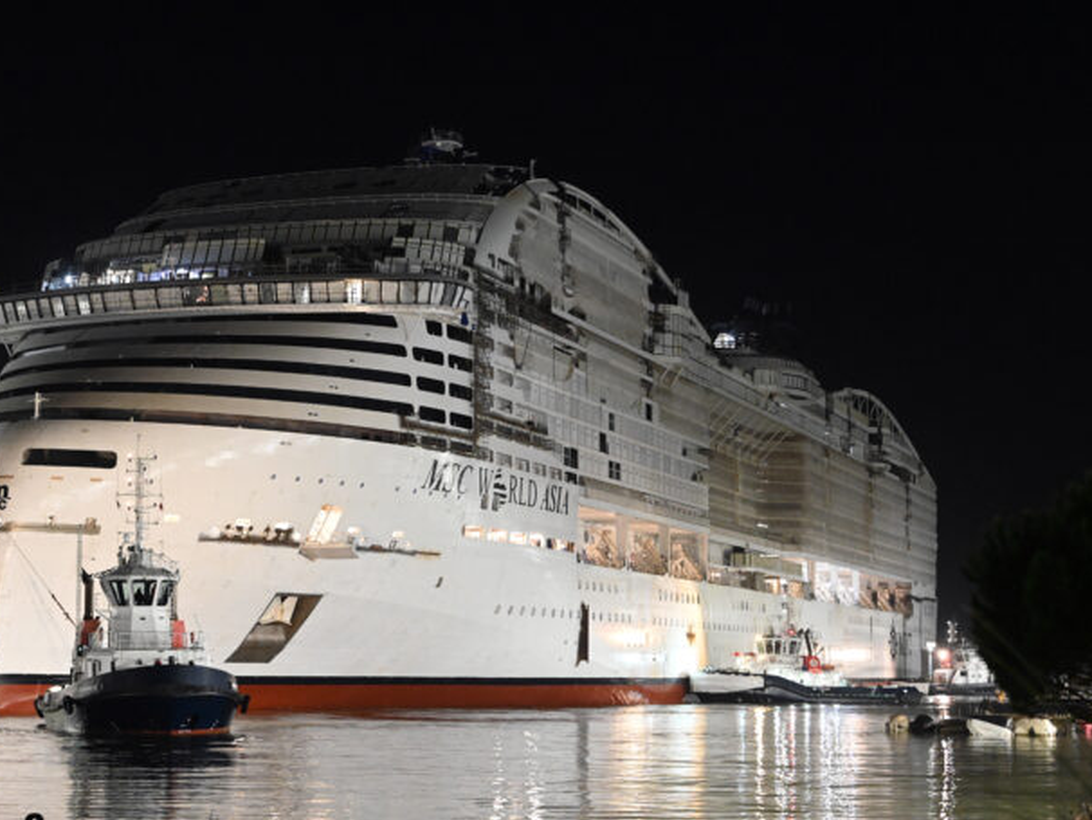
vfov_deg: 22.9
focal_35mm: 64
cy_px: 415
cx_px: 472
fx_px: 2020
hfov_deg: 30.2
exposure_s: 1/30
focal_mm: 58
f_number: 5.6
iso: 10000
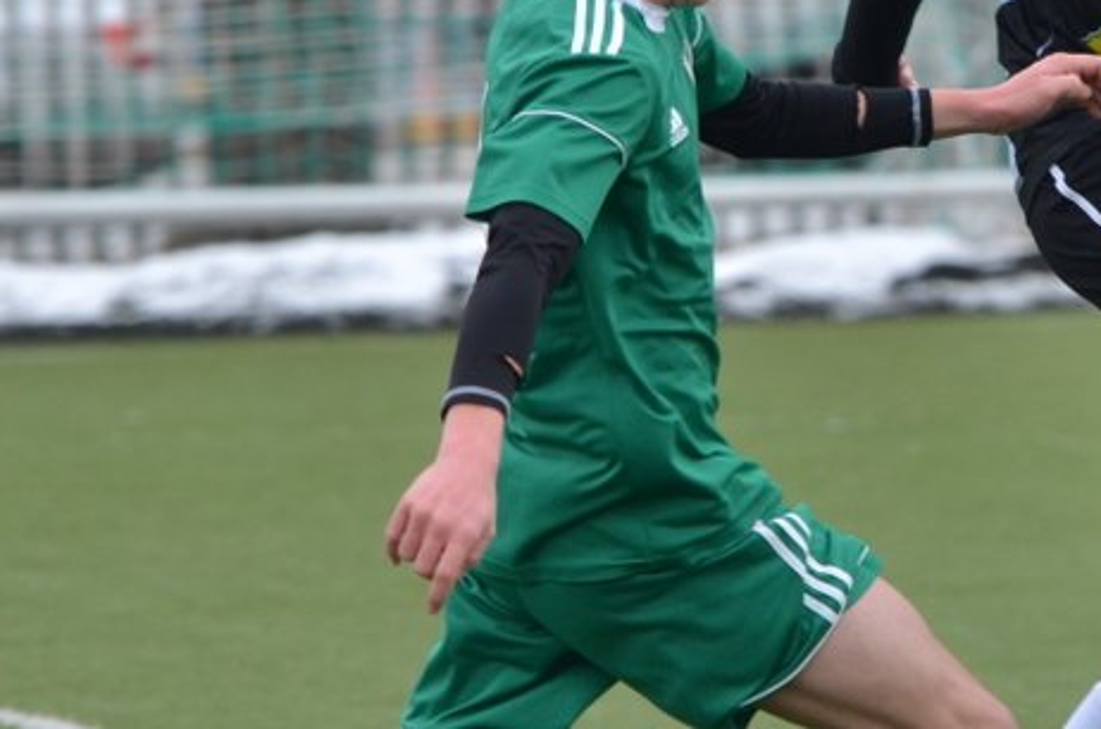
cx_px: 839
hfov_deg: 2.6
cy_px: 532
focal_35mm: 780
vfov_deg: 1.8
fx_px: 23806
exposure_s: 1/1000
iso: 500
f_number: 5.3
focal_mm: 200
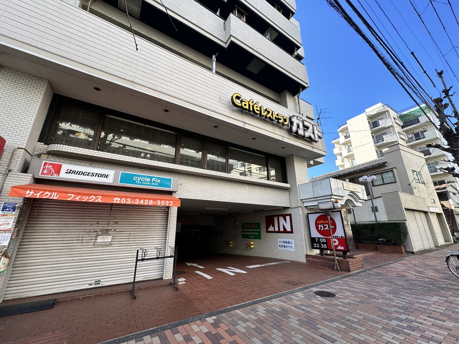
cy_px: 172
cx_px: 230
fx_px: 186
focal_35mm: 14
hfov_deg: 102.1
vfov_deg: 85.7
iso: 40
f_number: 2.2
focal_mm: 2.22
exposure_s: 1/312
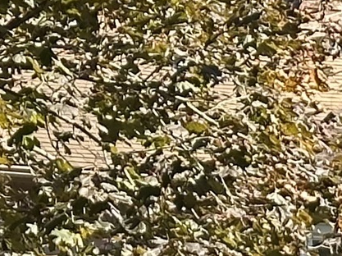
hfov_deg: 5.6
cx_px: 351
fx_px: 3494
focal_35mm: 354
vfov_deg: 4.1
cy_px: 568
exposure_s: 1/681
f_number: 1.78
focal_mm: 6.86
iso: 64
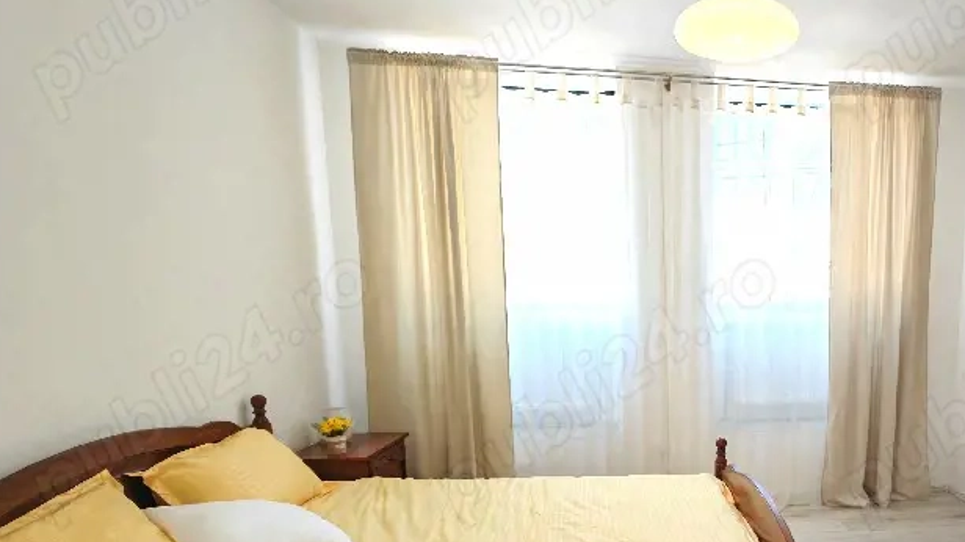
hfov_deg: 73.8
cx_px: 710
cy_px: 396
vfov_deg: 47.9
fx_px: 588
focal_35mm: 23
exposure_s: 1/100
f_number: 2.2
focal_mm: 2.16
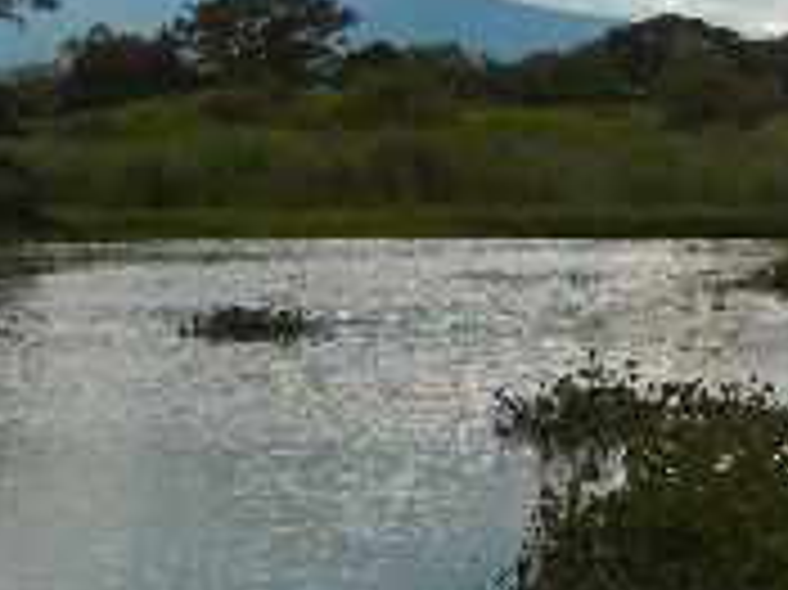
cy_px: 146
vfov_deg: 14.7
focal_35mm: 100
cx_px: 315
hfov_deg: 19.6
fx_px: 2275
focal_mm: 5.7
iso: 64
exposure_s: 1/309
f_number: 5.6
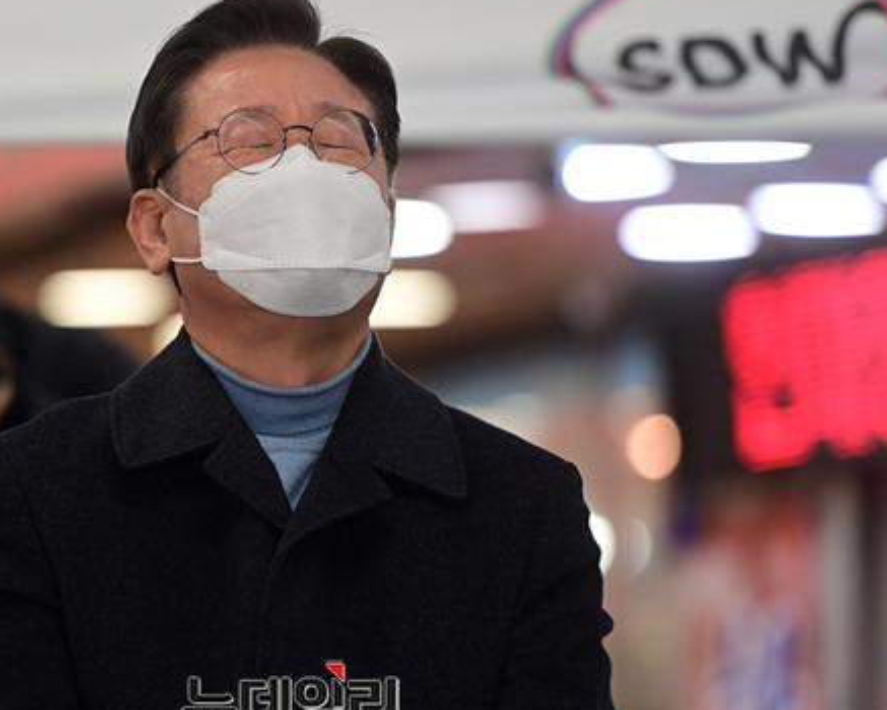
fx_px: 7196
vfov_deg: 5.7
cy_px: 340
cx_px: 288
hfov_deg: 7.1
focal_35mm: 274
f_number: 2.8
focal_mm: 200
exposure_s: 1/250
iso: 800
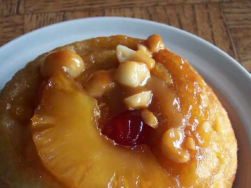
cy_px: 150
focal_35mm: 62
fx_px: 449
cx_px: 118
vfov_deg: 23.3
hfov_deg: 31.2
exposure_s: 1/90
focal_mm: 8
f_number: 2.8
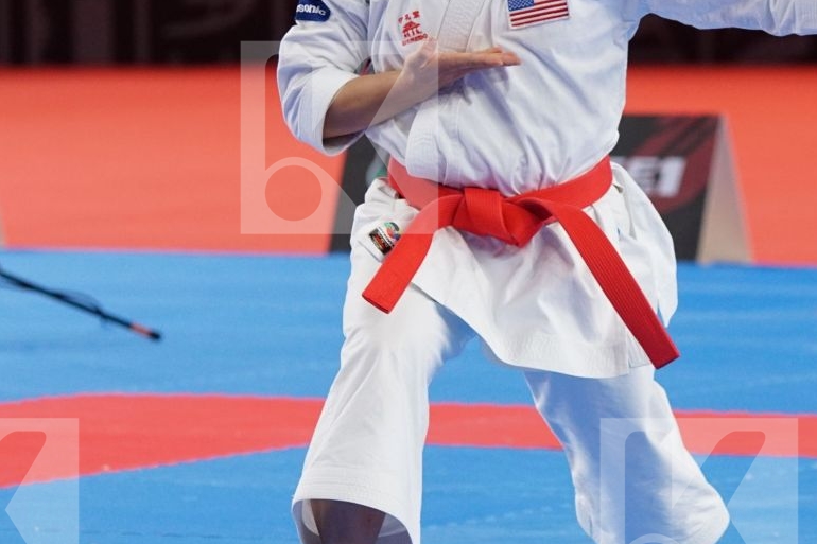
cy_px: 138
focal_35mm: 421
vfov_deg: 3.3
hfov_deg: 4.9
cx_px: 699
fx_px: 9552
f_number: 3.2
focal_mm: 120
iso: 800
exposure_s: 1/400
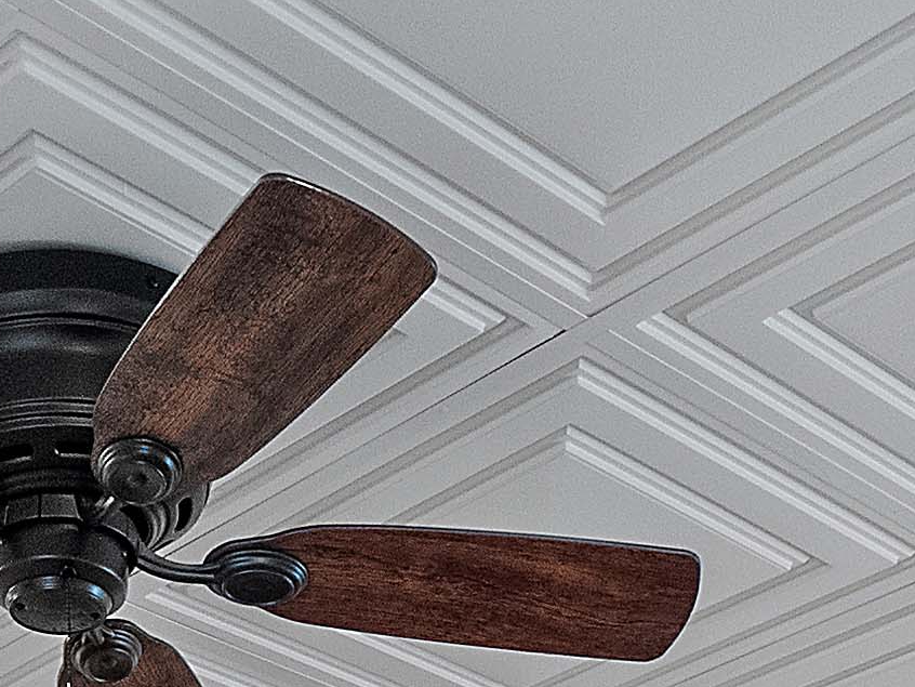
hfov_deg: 19.9
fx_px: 2591
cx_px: 208
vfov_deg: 11.2
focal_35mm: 98
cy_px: 1892
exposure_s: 1/4
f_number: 5.6
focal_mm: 8
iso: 400
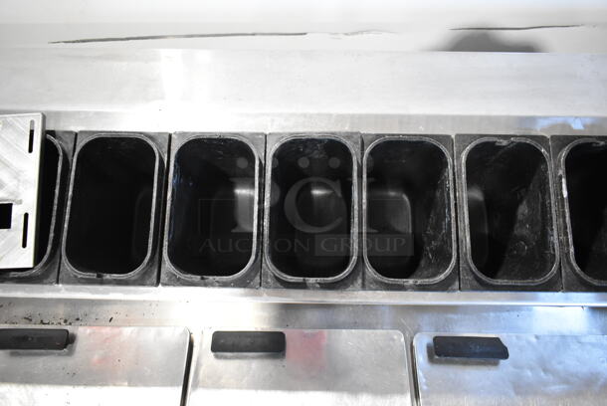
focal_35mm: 27
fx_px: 456
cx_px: 304
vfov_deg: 48.0
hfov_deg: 67.3
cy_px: 203
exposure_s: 1/30
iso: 2200
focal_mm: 18
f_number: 3.5
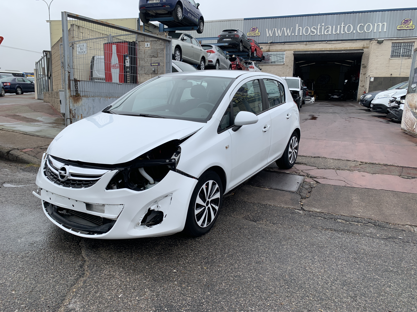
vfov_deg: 53.1
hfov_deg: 67.3
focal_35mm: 26
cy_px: 156
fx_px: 313
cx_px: 208
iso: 25
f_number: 1.8
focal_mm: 4.25
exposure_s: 1/635
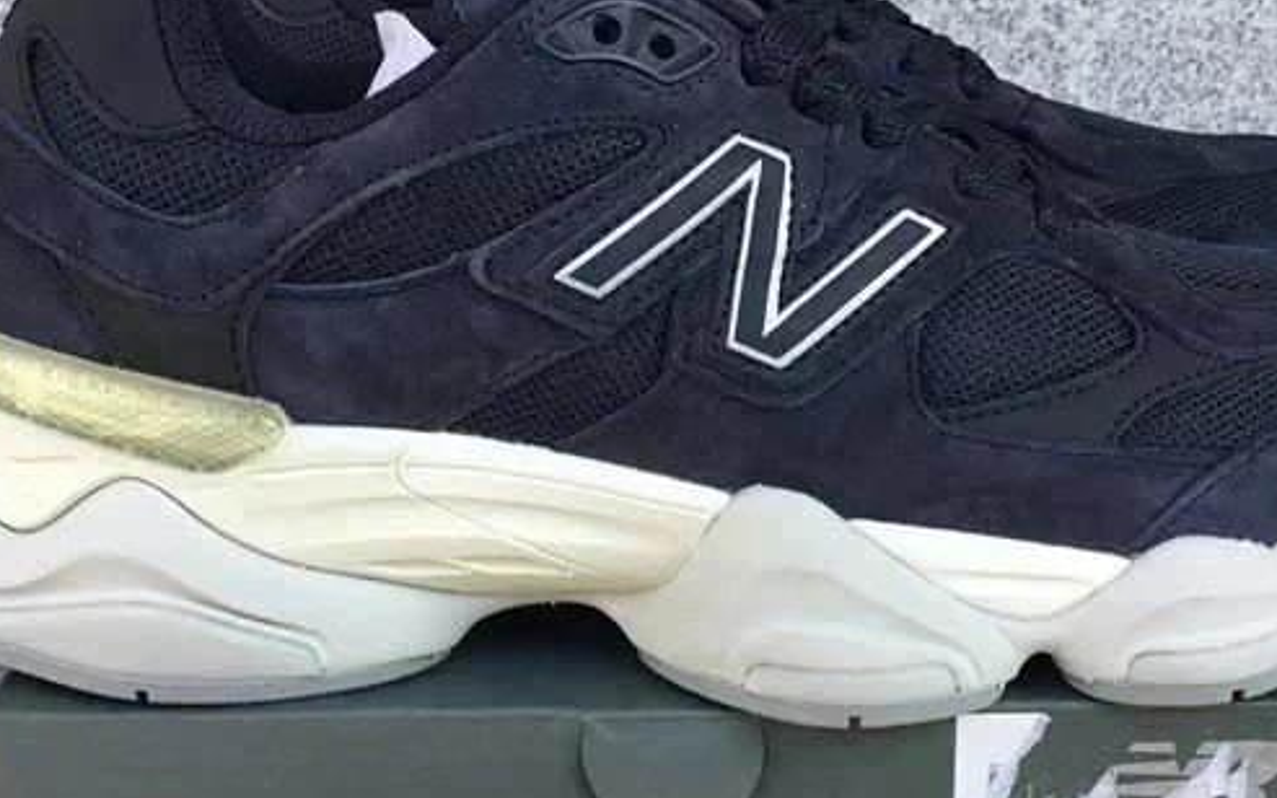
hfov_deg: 34.0
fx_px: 2088
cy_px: 564
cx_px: 684
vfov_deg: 21.5
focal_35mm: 60
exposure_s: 1/111
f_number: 2.4
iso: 25
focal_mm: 3.3
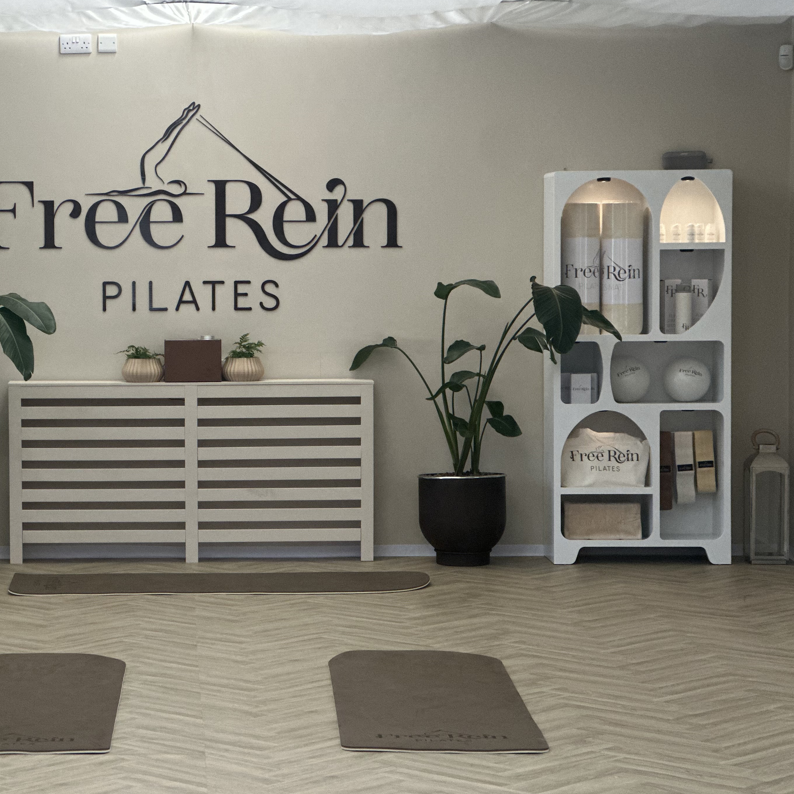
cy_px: 396
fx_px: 2621
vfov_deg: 17.2
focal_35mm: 101
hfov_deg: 17.1
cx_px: 205
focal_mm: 9
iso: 250
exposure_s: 1/33
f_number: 2.8
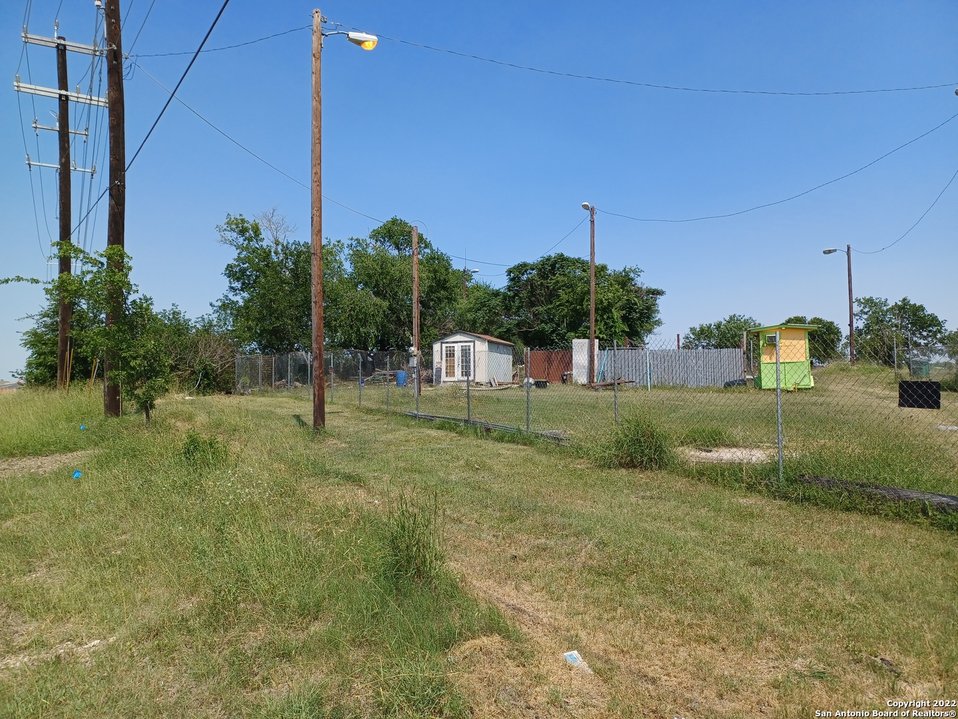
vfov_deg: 54.9
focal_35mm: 25
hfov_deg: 69.4
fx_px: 692
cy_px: 360
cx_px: 479
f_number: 1.8
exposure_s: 1/455
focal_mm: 4.6
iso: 32
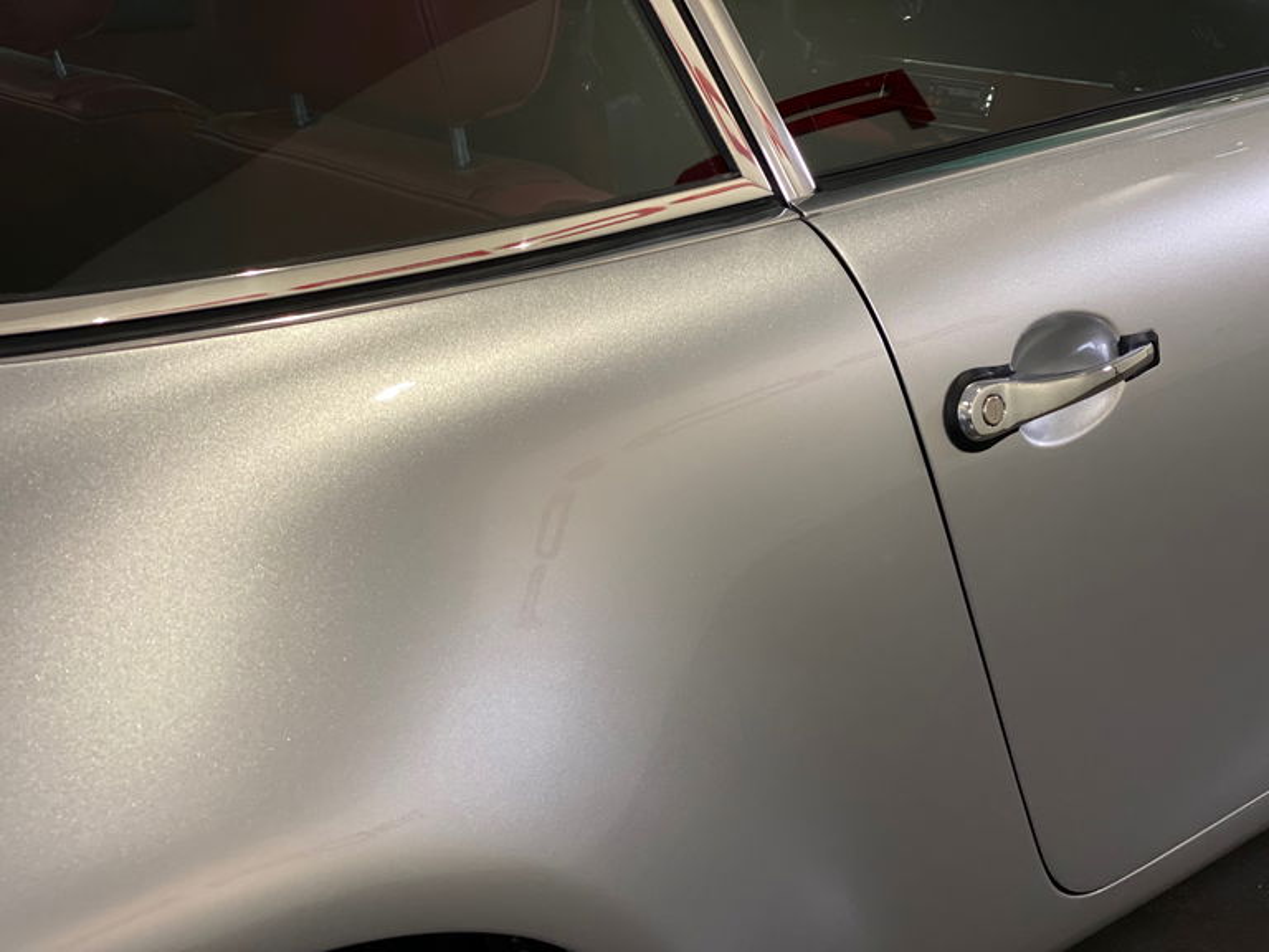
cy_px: 476
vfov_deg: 28.0
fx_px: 1906
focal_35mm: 52
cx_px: 634
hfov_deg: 36.8
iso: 160
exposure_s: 1/40
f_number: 2
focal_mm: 6
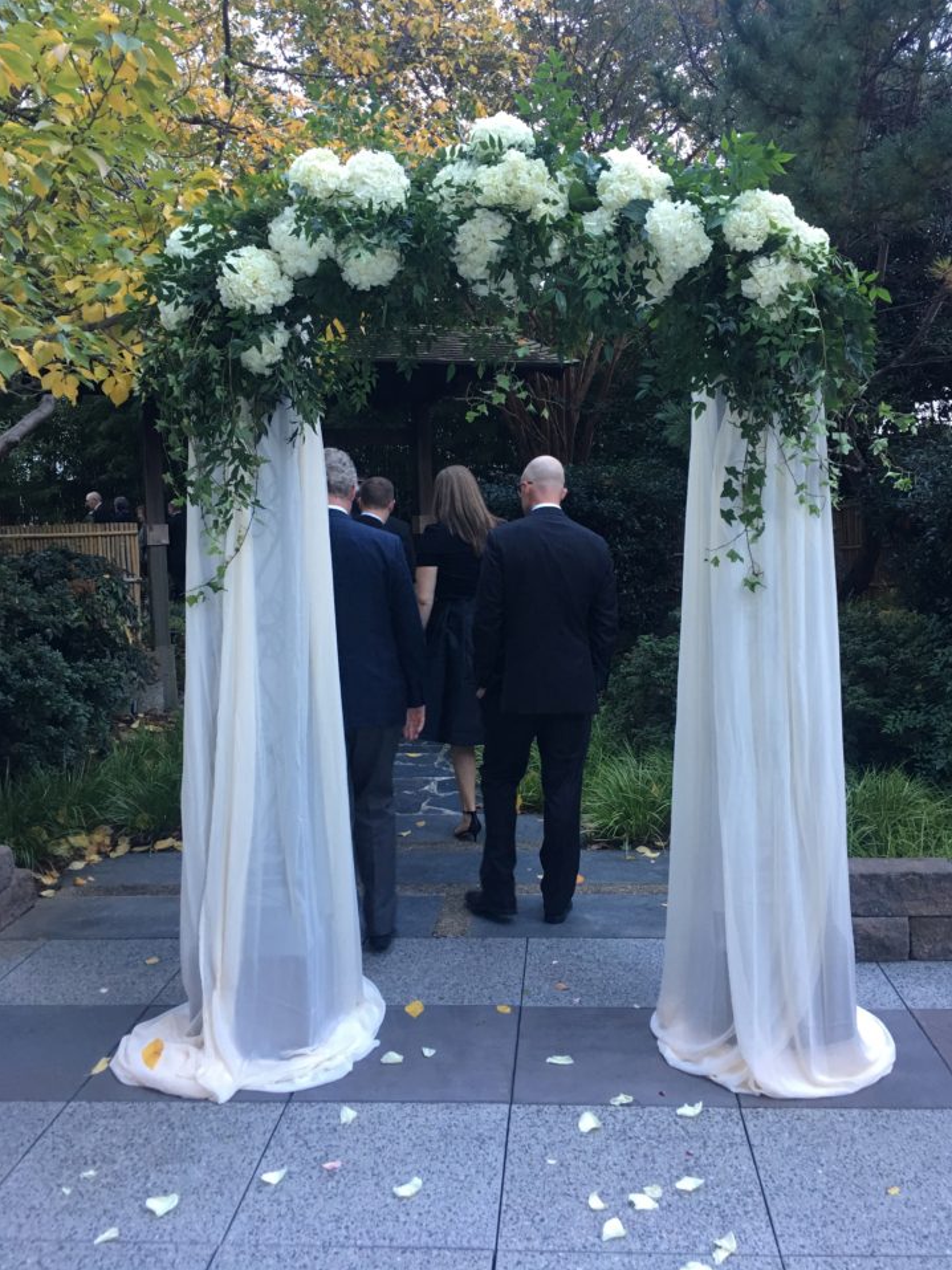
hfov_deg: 45.4
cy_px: 593
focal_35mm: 31
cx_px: 487
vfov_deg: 58.3
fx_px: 1137
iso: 32
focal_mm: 4.15
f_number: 2.2
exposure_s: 1/15
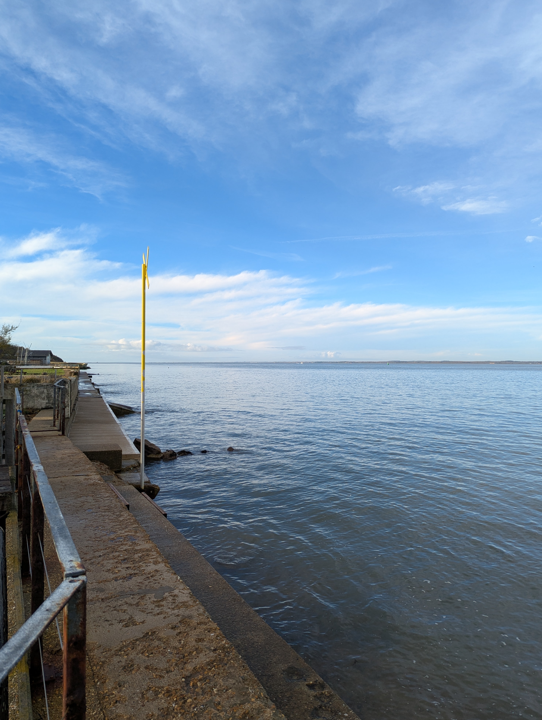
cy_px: 353
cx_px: 275
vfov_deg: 69.3
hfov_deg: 55.0
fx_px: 521
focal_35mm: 25
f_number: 1.85
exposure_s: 1/1300
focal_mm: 6.81
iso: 55
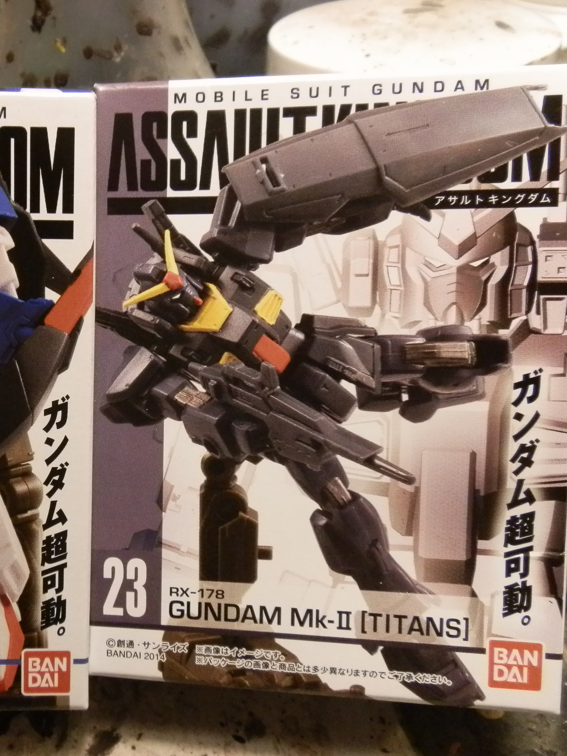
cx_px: 67
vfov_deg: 49.0
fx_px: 830
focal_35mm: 38
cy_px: 381
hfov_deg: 35.7
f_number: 3.1
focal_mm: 5
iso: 400
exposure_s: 1/125
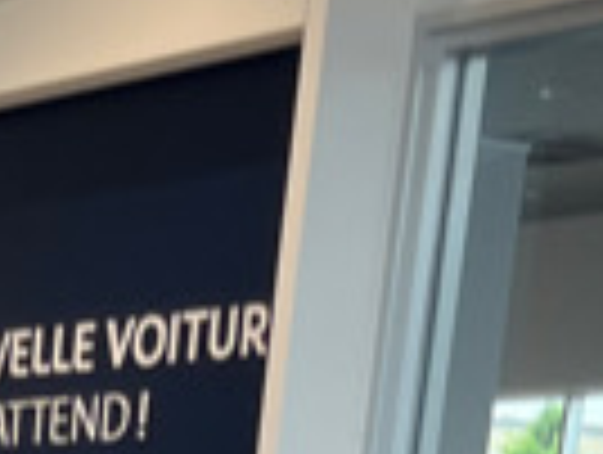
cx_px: -544
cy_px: 1402
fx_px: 2879
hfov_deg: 11.0
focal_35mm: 165
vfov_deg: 7.7
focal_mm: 5.1
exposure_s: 1/172
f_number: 1.6
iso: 64
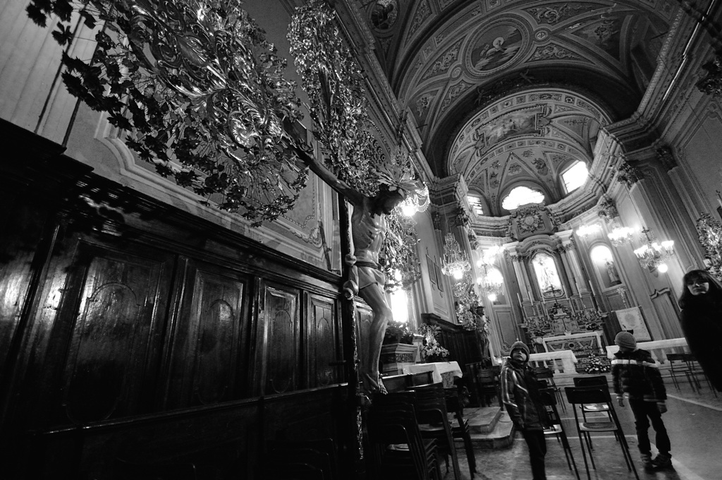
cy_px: 240
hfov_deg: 100.5
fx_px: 300
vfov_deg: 77.2
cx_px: 361
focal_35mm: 15
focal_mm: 10
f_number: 3.5
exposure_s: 1/30
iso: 900
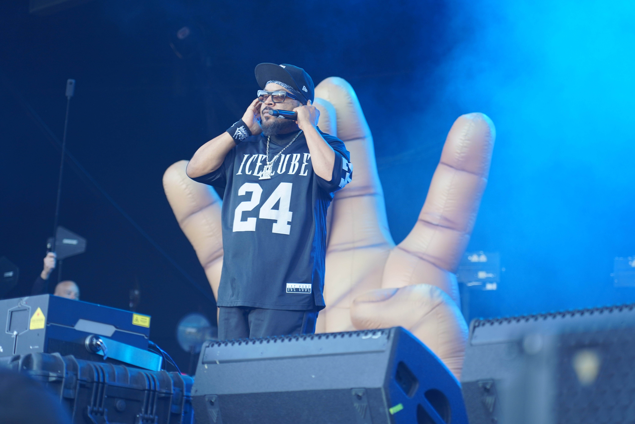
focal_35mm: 105
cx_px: 318
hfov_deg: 19.5
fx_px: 1852
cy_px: 212
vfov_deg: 13.0
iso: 500
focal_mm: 105
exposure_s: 1/160
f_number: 4
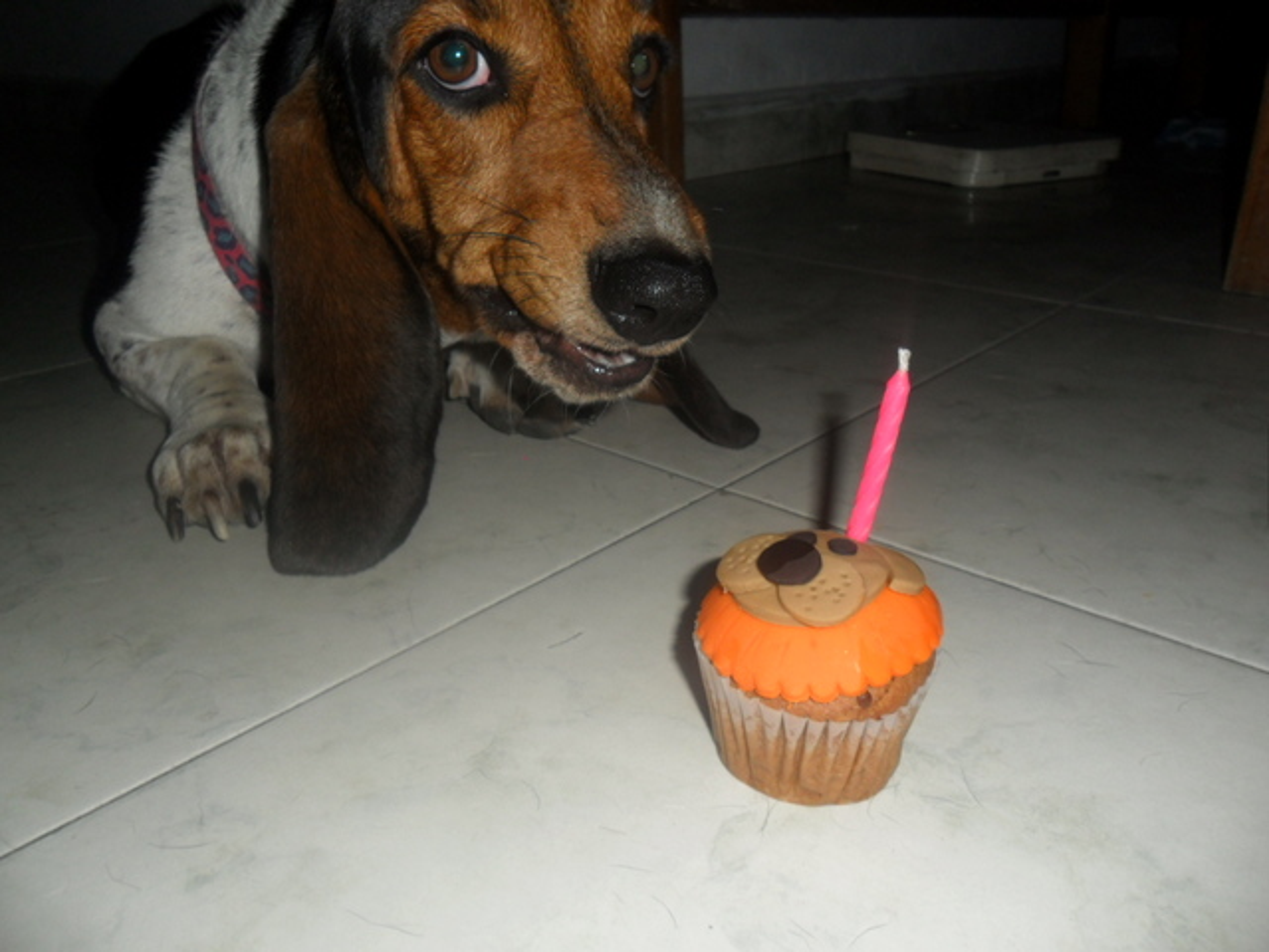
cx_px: 634
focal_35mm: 27
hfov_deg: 65.3
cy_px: 476
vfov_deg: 51.4
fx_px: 990
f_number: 8.9
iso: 100
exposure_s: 1/45
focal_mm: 4.9
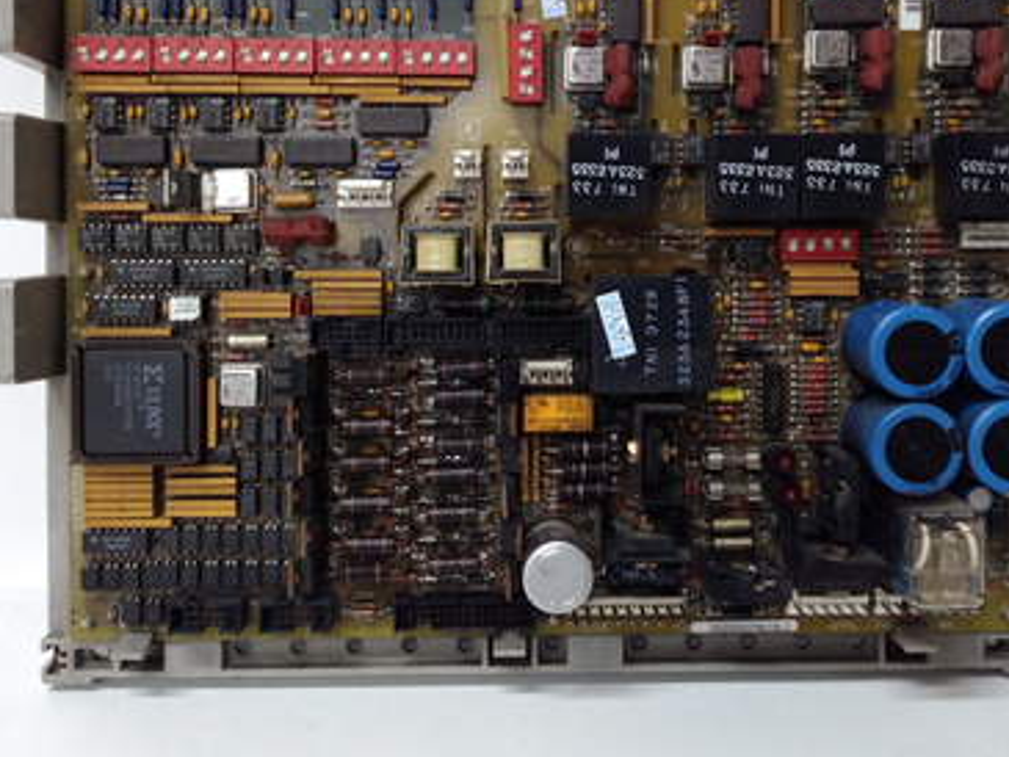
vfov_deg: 38.3
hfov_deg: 50.0
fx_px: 1079
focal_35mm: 37
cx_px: 556
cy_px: 261
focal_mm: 3.79
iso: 341
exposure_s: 1/33
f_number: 2
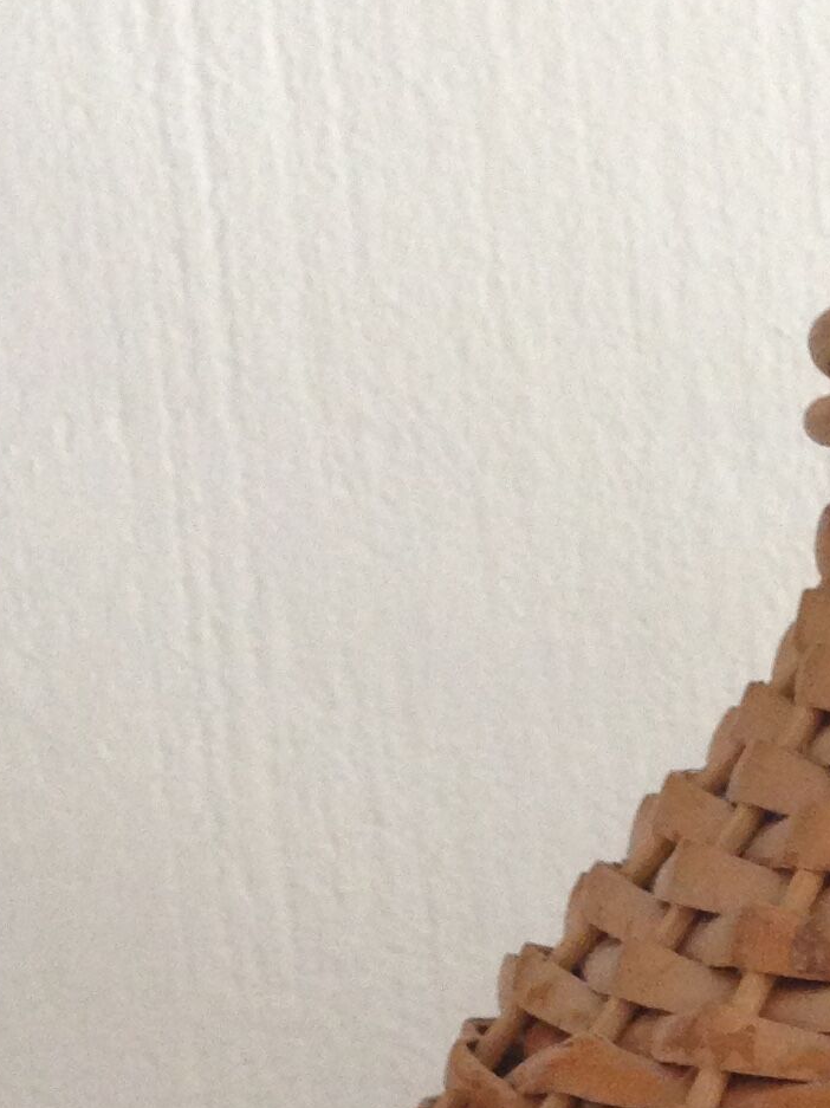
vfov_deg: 16.3
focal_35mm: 115
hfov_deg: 12.5
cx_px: 1033
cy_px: 1387
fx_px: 3679
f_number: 2.4
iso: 160
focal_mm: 4.12
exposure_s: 1/20
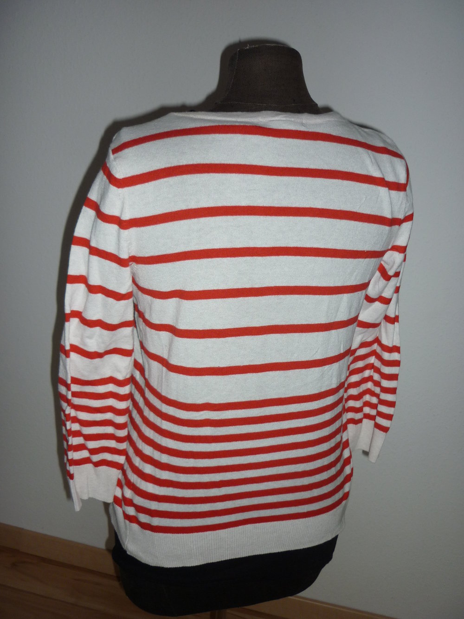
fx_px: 590
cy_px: 310
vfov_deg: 55.3
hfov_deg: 43.0
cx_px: 232
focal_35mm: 33
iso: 100
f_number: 2.8
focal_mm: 5.5
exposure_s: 1/60
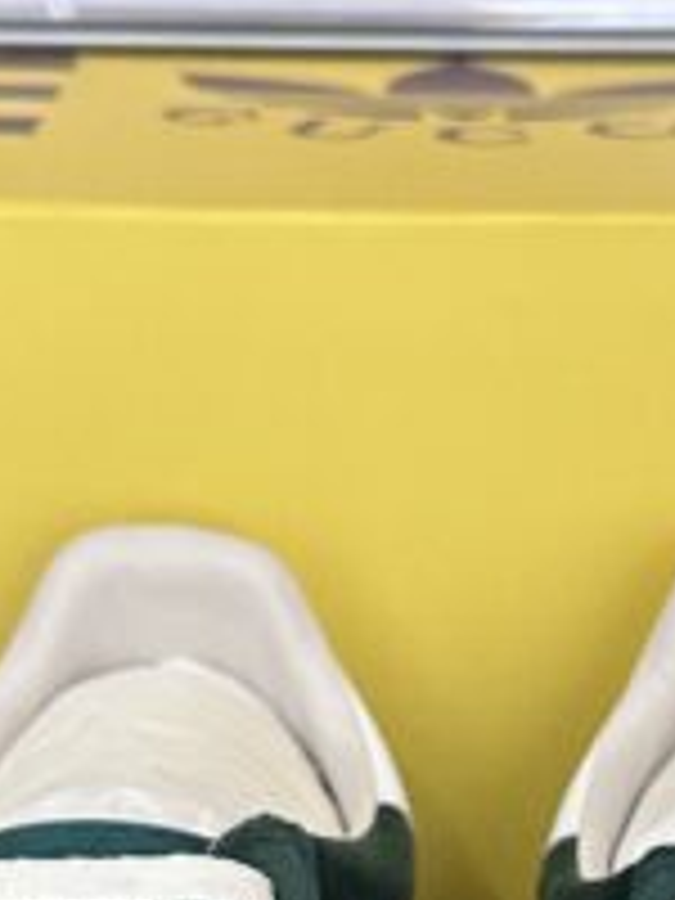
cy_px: 1004
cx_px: 486
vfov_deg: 15.6
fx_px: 3198
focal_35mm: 123
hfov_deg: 12.0
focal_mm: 6.86
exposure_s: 1/60
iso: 250
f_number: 1.78
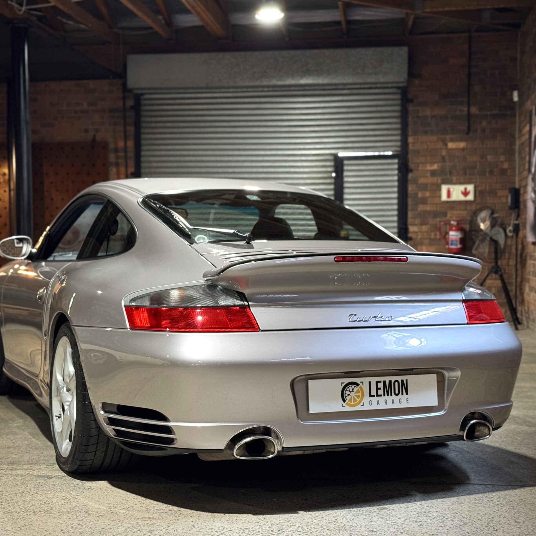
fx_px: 999
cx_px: 239
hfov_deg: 30.0
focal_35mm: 57
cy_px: 266
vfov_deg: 30.0
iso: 200
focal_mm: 6.76
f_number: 1.78
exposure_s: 1/33
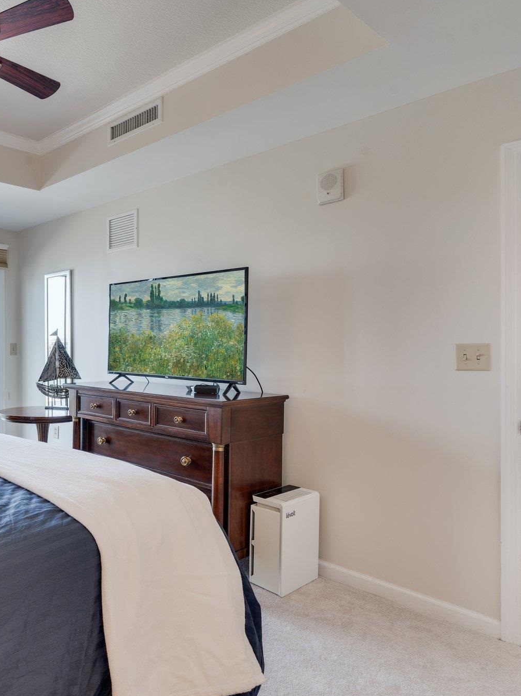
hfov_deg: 49.5
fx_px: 502
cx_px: 61
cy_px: 348
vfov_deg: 69.4
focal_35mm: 25
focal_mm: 17
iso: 100
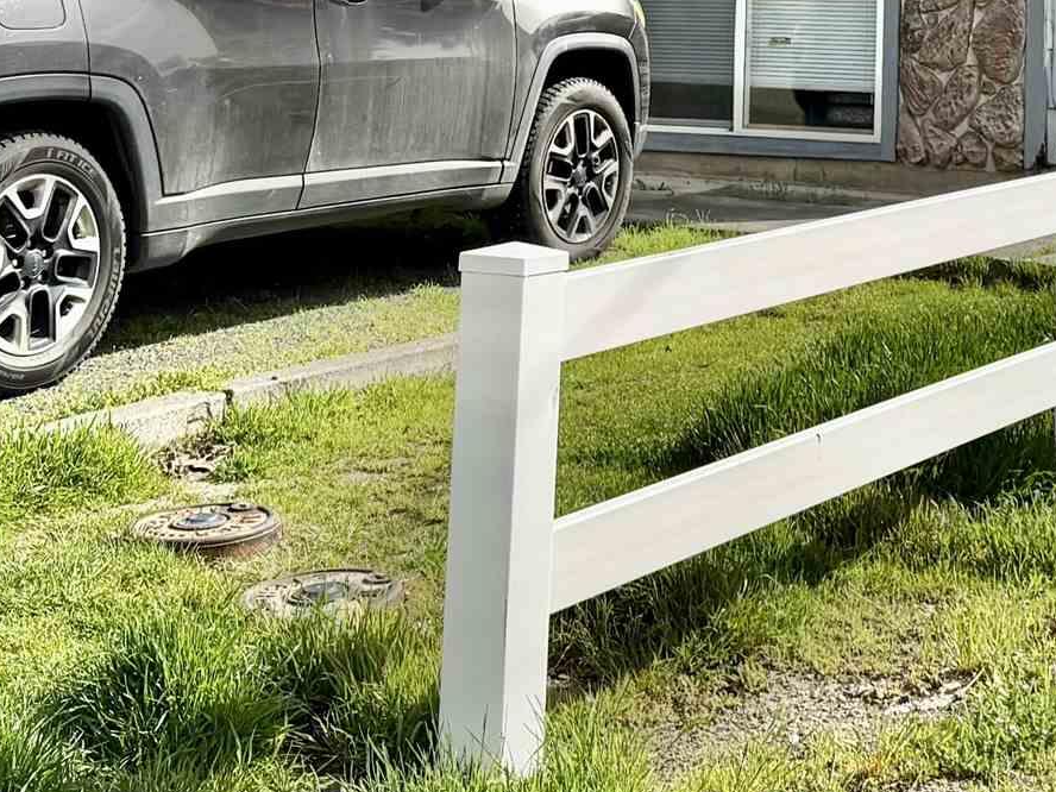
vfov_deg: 16.7
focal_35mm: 83
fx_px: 2532
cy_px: -257
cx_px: 938
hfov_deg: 23.0
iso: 100
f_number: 1.78
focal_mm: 6.76
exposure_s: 1/6173
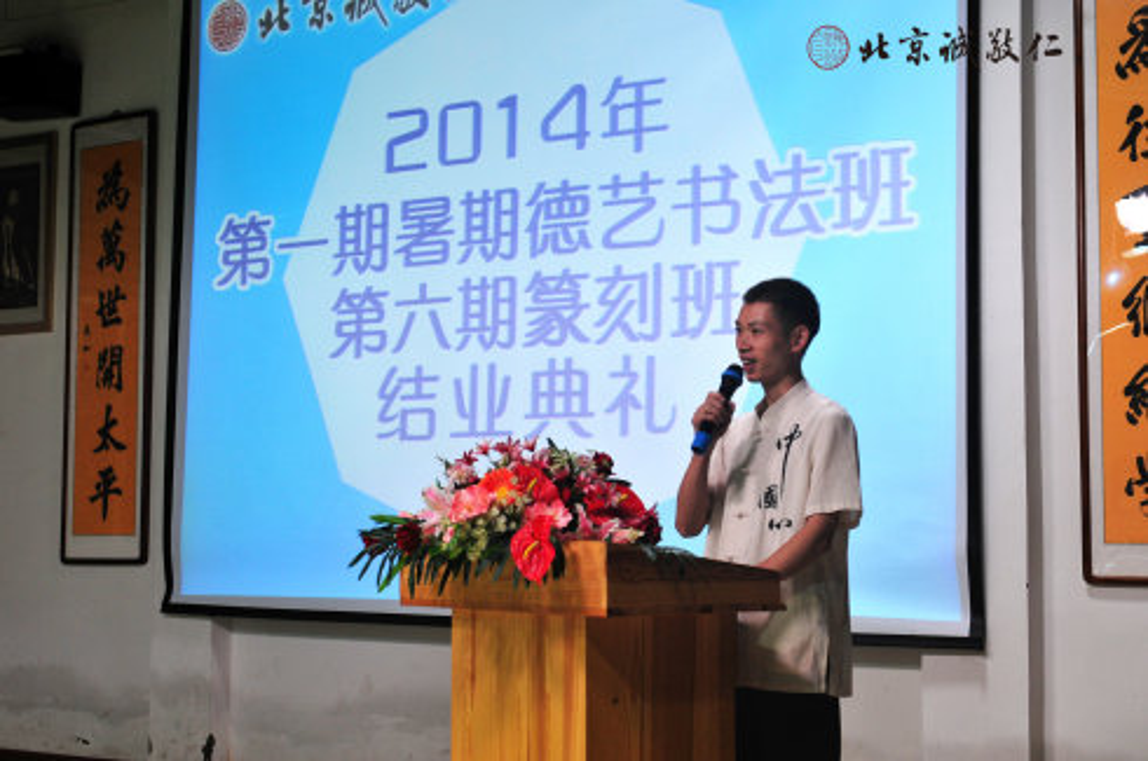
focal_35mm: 57
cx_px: 574
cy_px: 380
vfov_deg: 23.7
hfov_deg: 35.1
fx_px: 1815
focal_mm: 38
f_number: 3.5
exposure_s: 1/50
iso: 500
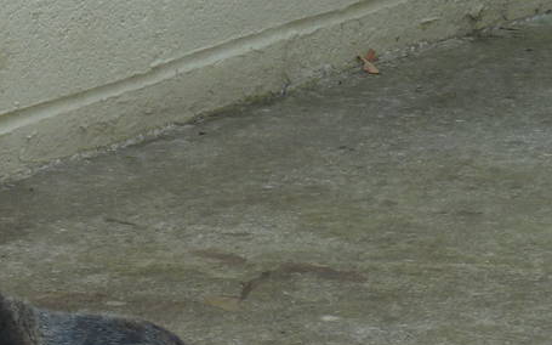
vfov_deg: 2.1
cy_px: 311
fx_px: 9474
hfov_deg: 3.3
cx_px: -281
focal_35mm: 630
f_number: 4.5
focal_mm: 27.8
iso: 80
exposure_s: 1/160
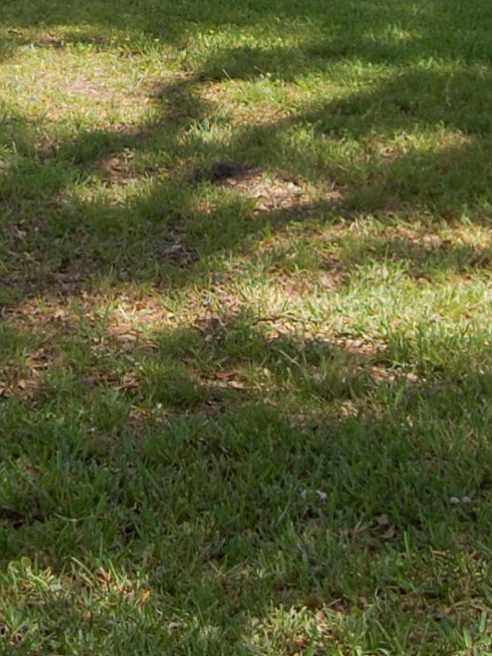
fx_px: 2541
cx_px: -150
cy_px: -249
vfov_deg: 14.0
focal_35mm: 134
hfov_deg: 10.8
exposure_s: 1/250
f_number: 8
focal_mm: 22
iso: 200
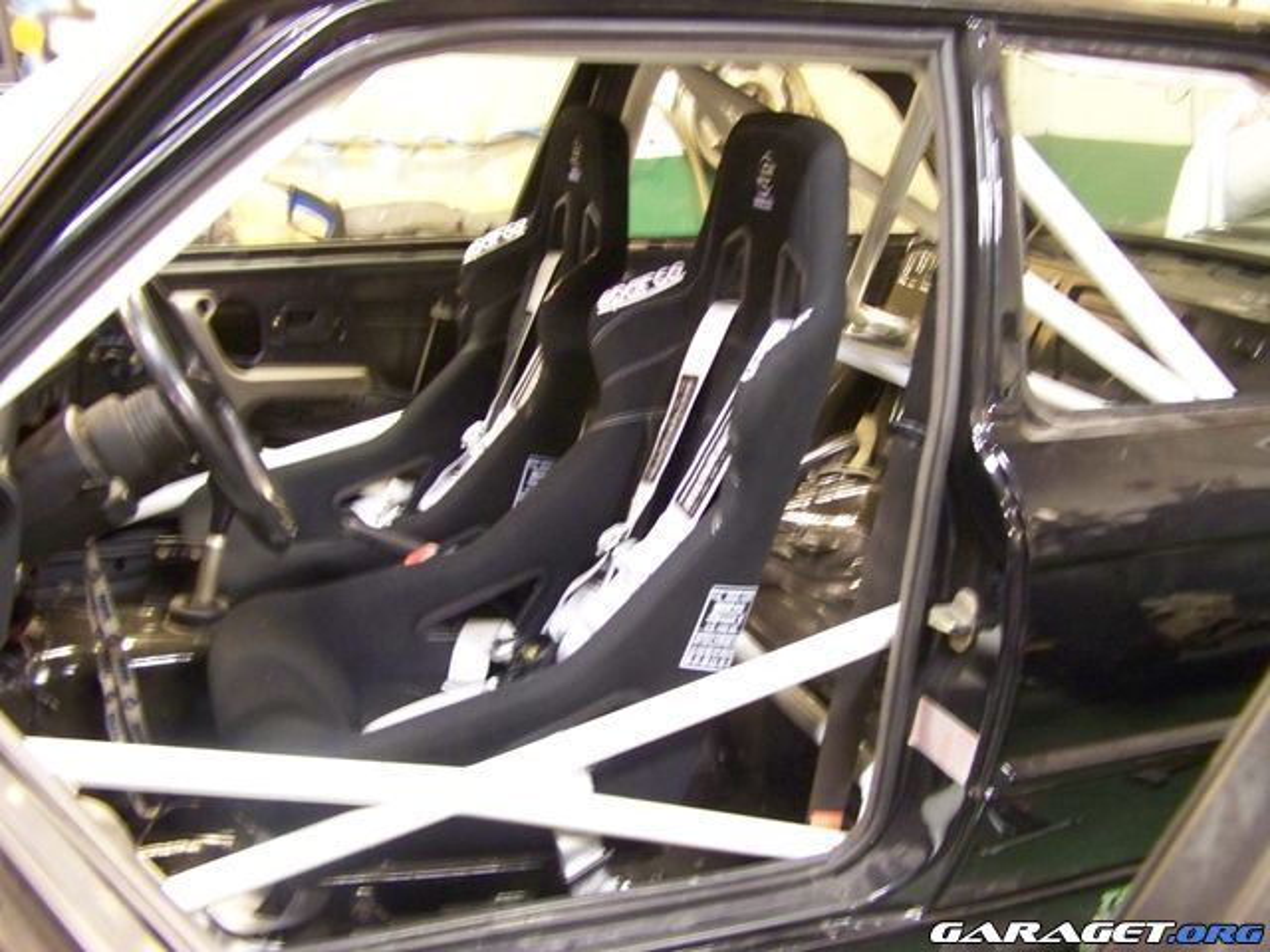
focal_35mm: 38
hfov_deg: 49.0
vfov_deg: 37.7
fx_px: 1394
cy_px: 476
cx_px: 635
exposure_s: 1/3.2
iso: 400
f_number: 2.8
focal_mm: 6.3
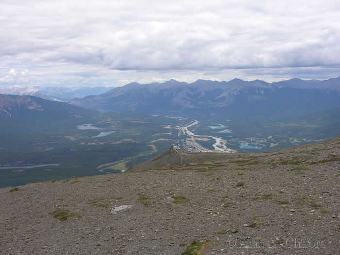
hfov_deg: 52.6
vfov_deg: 40.7
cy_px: 128
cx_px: 170
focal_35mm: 35
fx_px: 344
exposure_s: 1/208
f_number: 5.6
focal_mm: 8.9
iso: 50
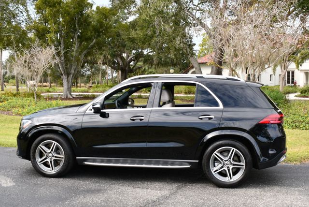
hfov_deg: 44.5
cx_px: 154
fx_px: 378
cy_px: 104
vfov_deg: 30.6
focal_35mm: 44
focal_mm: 22
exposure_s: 1/250
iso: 200
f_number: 6.3
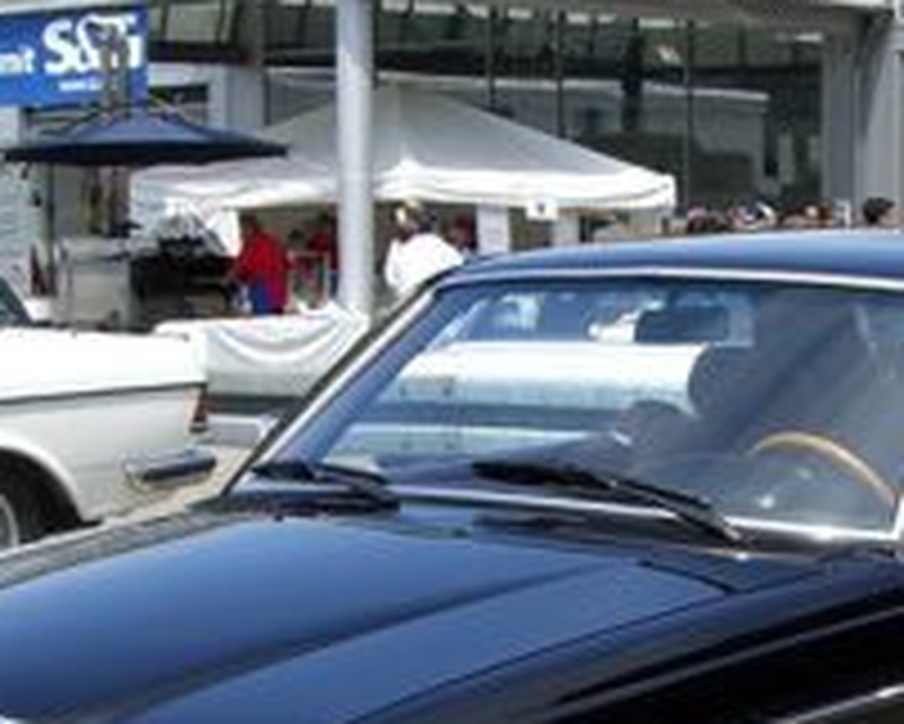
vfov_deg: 12.9
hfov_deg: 16.1
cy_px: 773
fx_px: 3159
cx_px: 760
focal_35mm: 118
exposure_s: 1/400
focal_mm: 6.2
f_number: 4.3
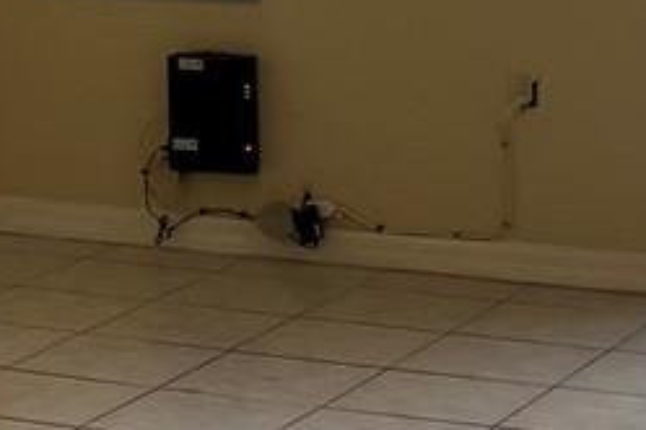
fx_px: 3122
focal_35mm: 174
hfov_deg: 11.5
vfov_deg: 7.9
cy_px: -3
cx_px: -153
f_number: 1.6
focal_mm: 5.1
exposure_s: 1/120
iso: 50
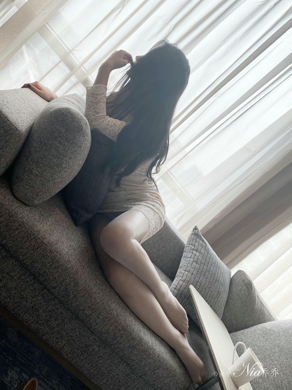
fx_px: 292
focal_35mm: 26
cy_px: 195
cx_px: 146
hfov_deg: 53.1
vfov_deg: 67.3
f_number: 1.8
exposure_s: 1/142
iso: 32
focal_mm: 4.25
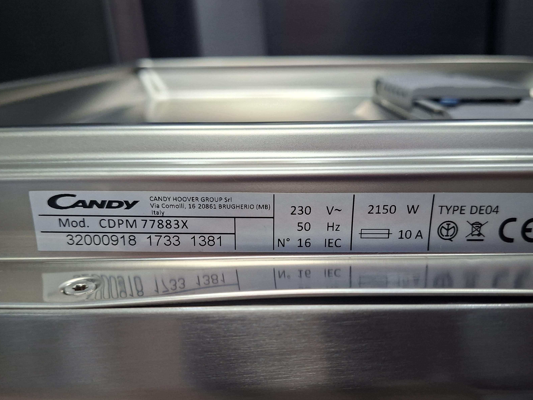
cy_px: 225
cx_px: 286
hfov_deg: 61.6
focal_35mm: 29
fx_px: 447
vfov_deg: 48.1
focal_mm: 5.54
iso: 250
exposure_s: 1/100
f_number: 1.8
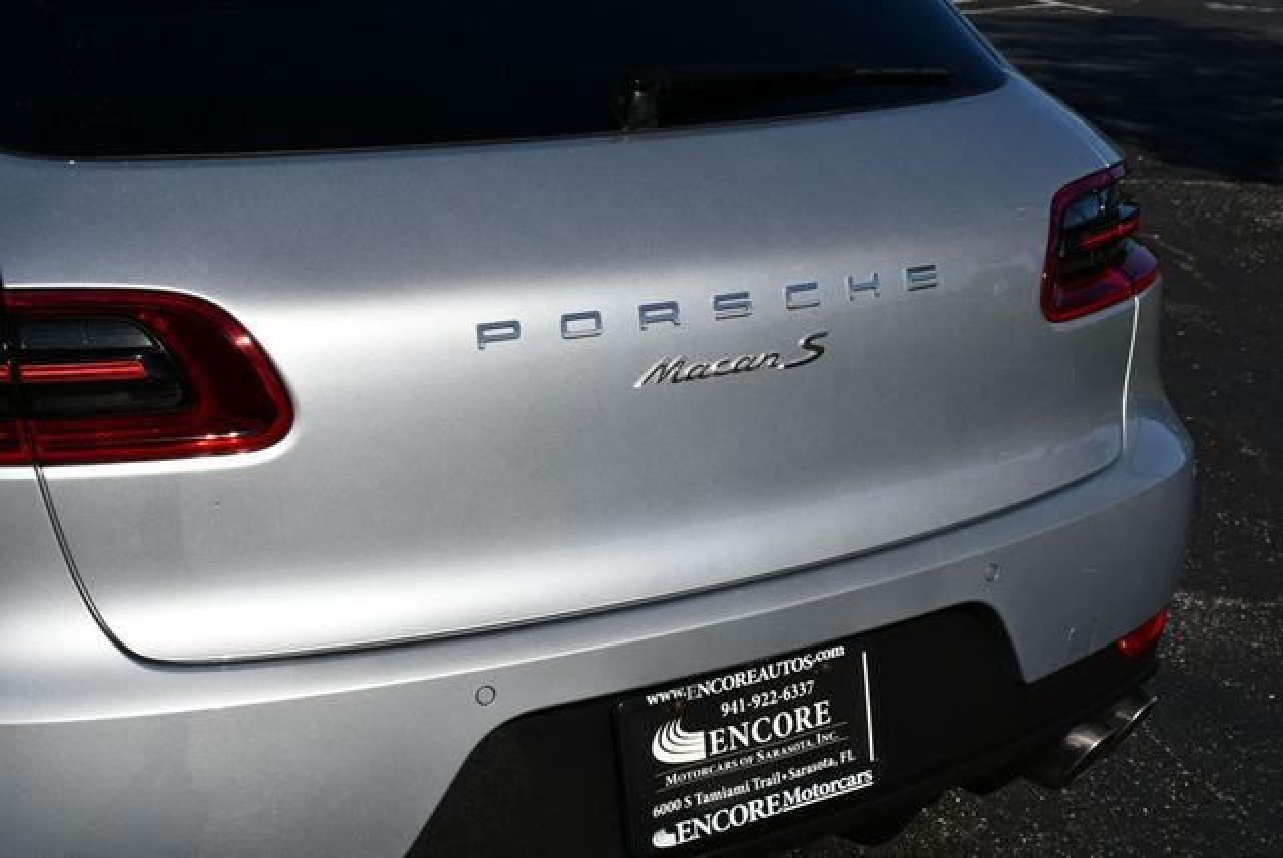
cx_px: 642
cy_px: 429
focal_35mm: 54
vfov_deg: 25.1
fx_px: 1926
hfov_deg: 36.8
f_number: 11
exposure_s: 1/500
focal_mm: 27
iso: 100
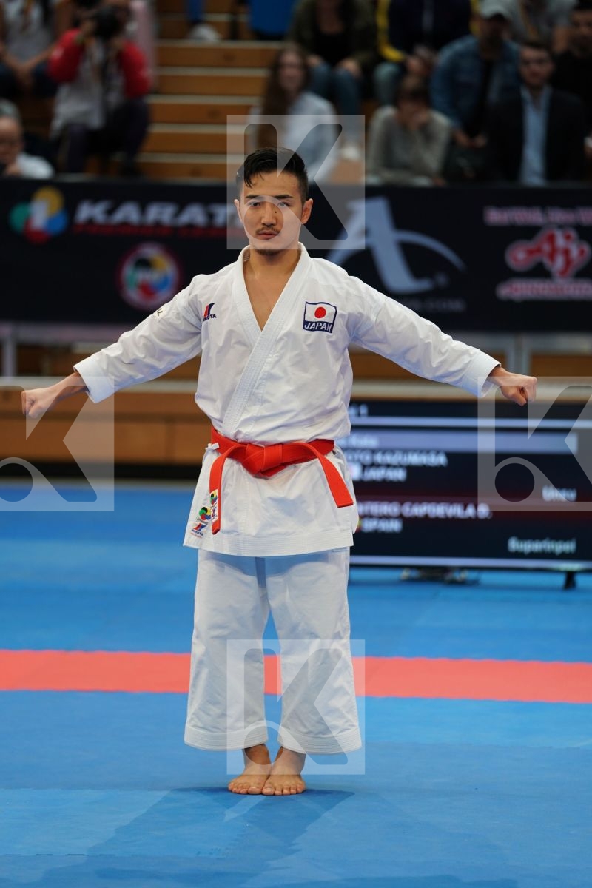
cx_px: 296
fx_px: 4489
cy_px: 444
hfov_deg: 7.5
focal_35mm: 182
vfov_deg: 11.3
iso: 800
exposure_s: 1/500
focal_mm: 182
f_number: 2.8
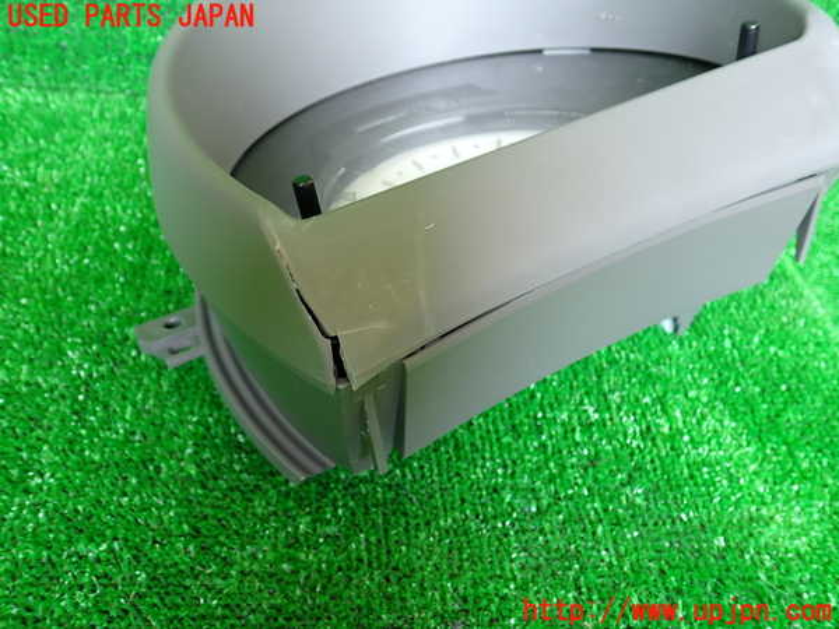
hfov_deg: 60.0
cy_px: 314
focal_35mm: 30
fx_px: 727
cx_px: 420
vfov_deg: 46.8
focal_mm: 5.4
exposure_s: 1/60
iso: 200
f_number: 2.3
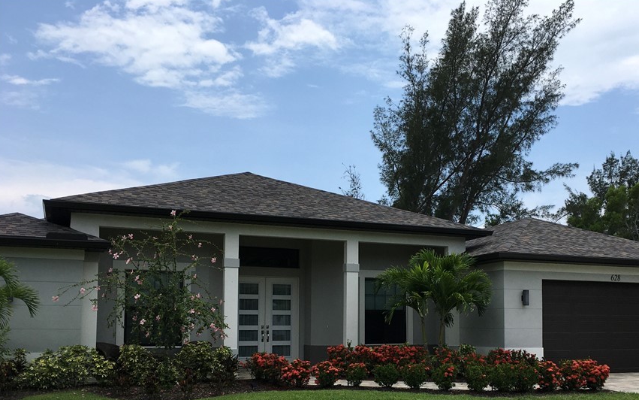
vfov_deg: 33.9
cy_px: 284
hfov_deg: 52.5
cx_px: 377
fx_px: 644
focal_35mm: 37
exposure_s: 1/2404
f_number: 2.2
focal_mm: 4.15
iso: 25
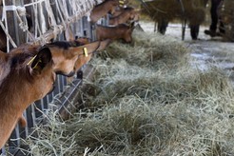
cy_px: 65
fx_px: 422
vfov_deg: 20.9
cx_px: 122
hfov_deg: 31.0
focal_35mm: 65
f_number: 7.1
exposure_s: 1/50
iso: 1600
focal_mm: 38
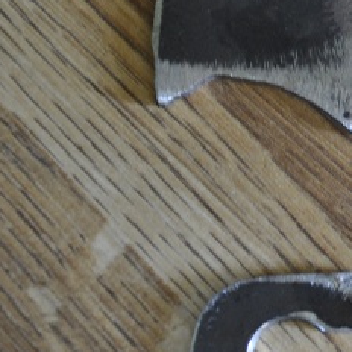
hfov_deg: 8.7
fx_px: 2278
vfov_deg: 8.8
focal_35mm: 198
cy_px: 193
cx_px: 499
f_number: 4.8
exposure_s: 1/15
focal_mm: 42
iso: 720
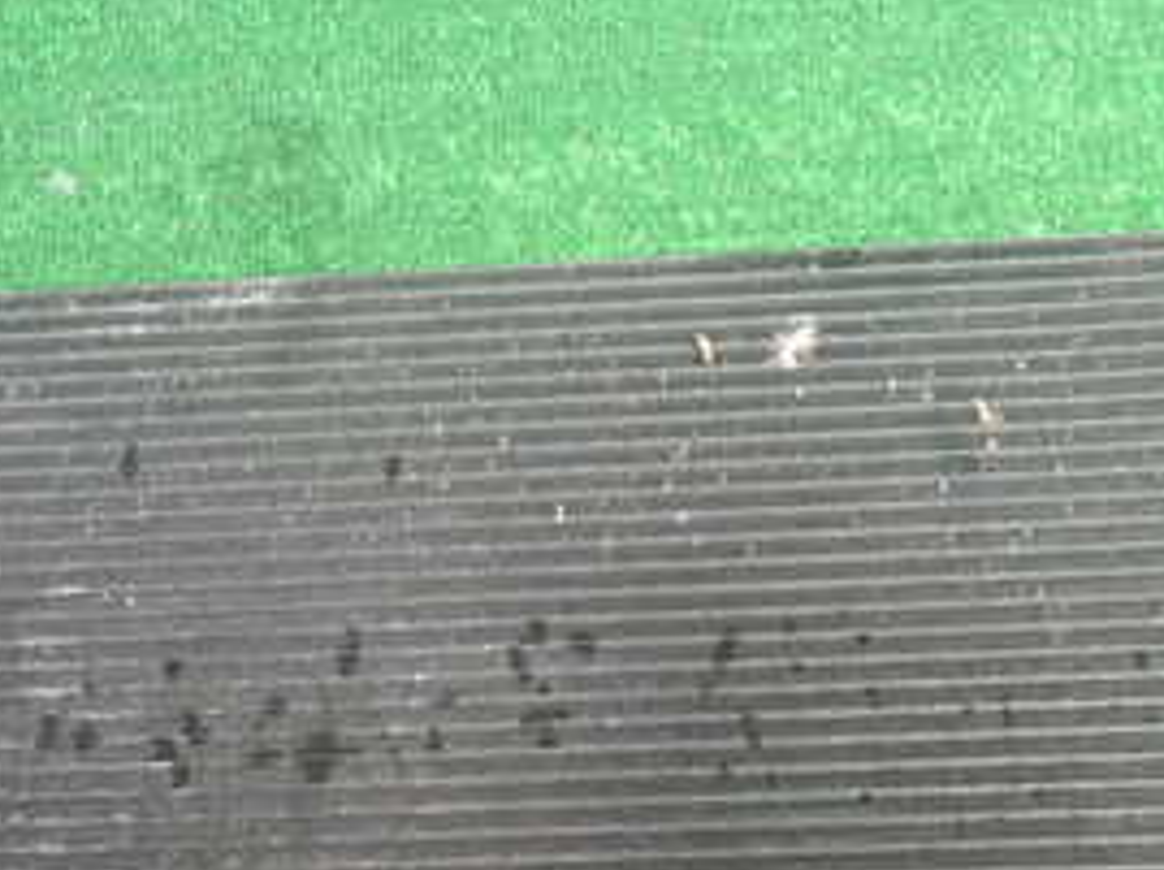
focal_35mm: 67
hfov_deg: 29.0
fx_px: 2250
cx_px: 571
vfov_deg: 21.6
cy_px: 684
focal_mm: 5.4
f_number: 2.3
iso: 250
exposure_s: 1/50
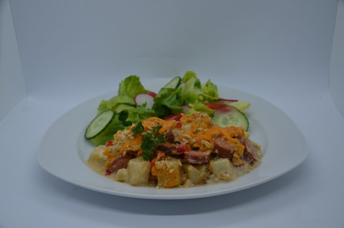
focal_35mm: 57
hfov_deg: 35.1
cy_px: 114
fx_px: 544
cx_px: 172
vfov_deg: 23.7
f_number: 5.6
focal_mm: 38
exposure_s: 1/125
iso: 200
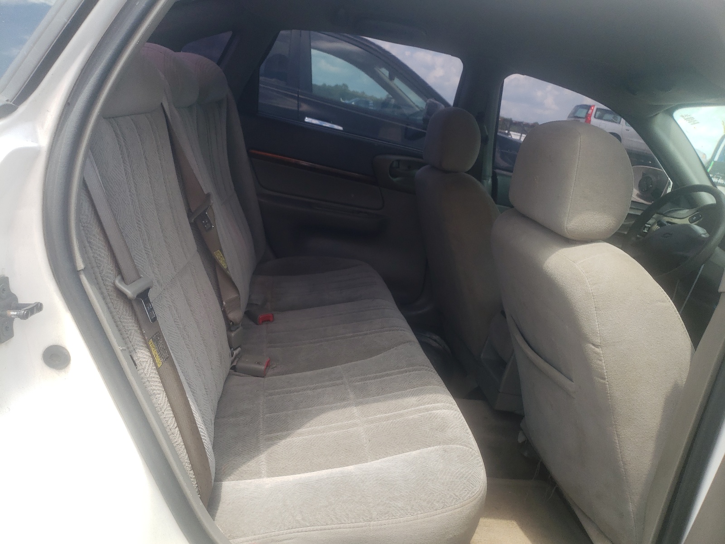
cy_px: 272
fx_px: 545
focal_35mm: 26
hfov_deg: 67.3
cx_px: 362
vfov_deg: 53.1
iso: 50
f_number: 1.5
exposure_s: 1/556
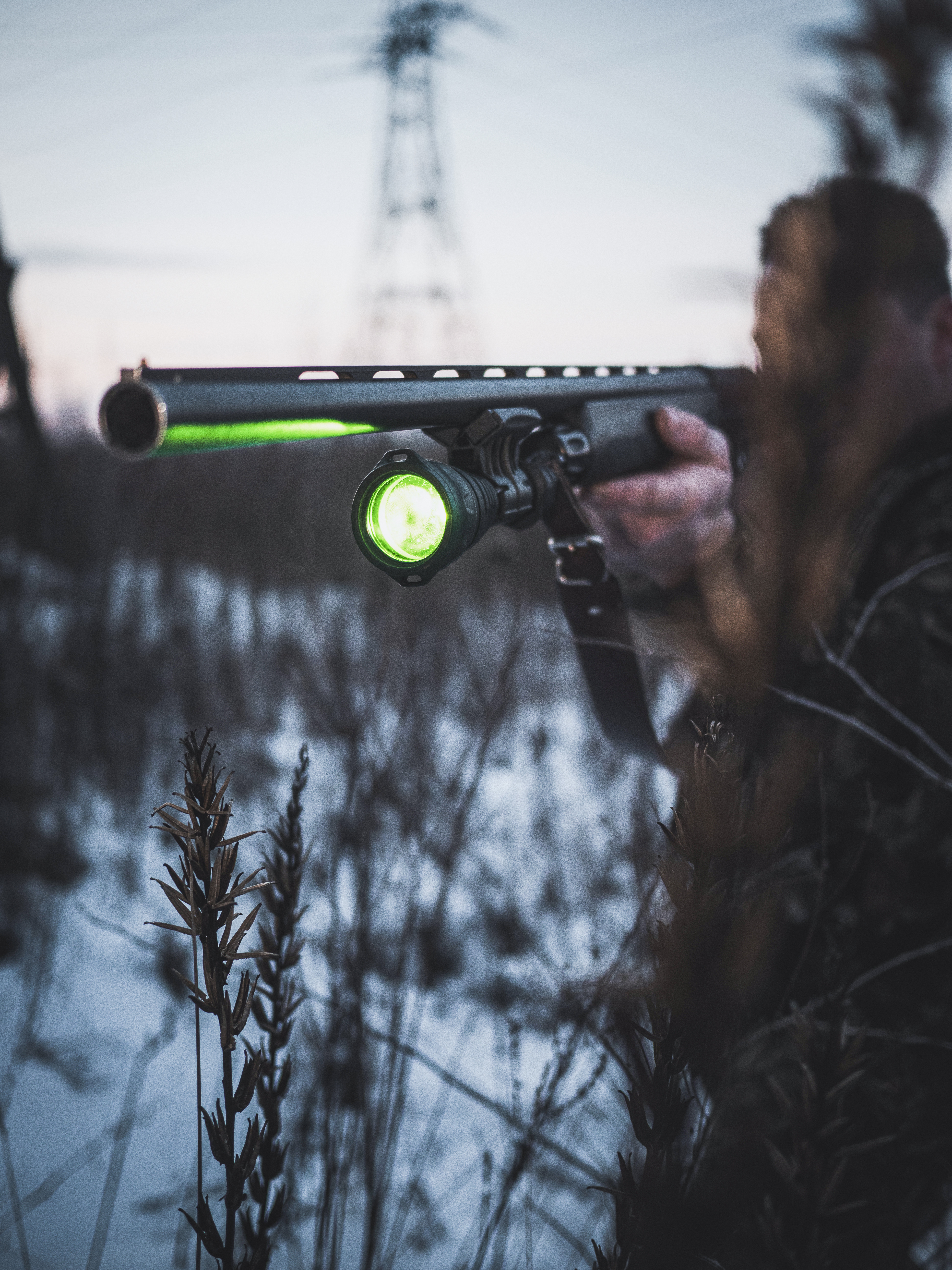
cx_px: 476
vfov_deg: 46.8
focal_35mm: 40
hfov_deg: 36.0
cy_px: 635
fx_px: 1467
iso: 400
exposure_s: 1/800
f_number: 1.7
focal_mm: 20
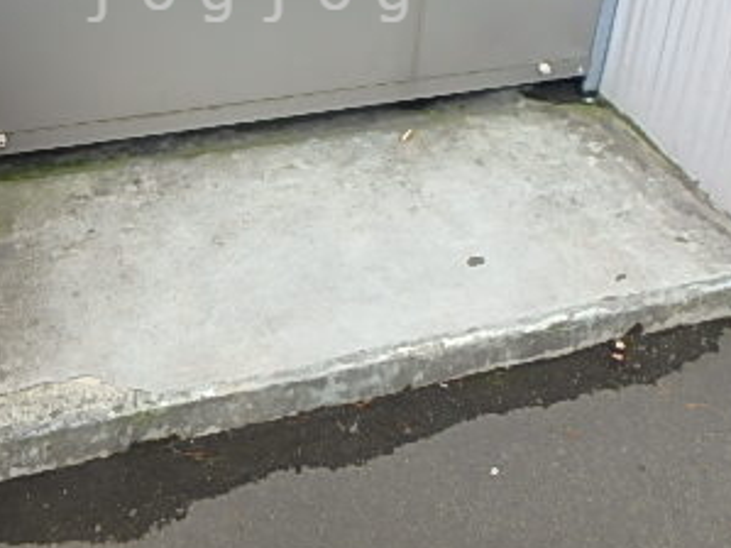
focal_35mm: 45
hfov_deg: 41.6
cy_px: -7
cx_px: 254
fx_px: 950
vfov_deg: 29.9
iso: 125
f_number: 3.5
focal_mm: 3.7
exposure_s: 1/80
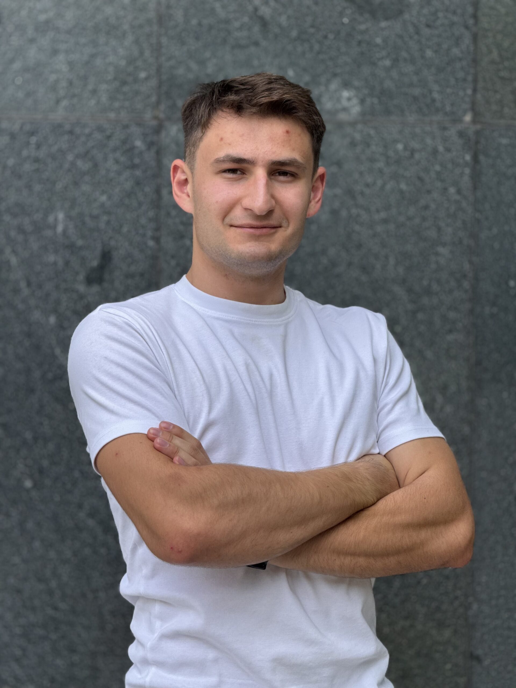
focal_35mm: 120
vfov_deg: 16.4
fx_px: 2385
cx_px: 258
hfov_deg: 12.3
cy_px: 344
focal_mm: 15.66
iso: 50
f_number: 2.8
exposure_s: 1/373
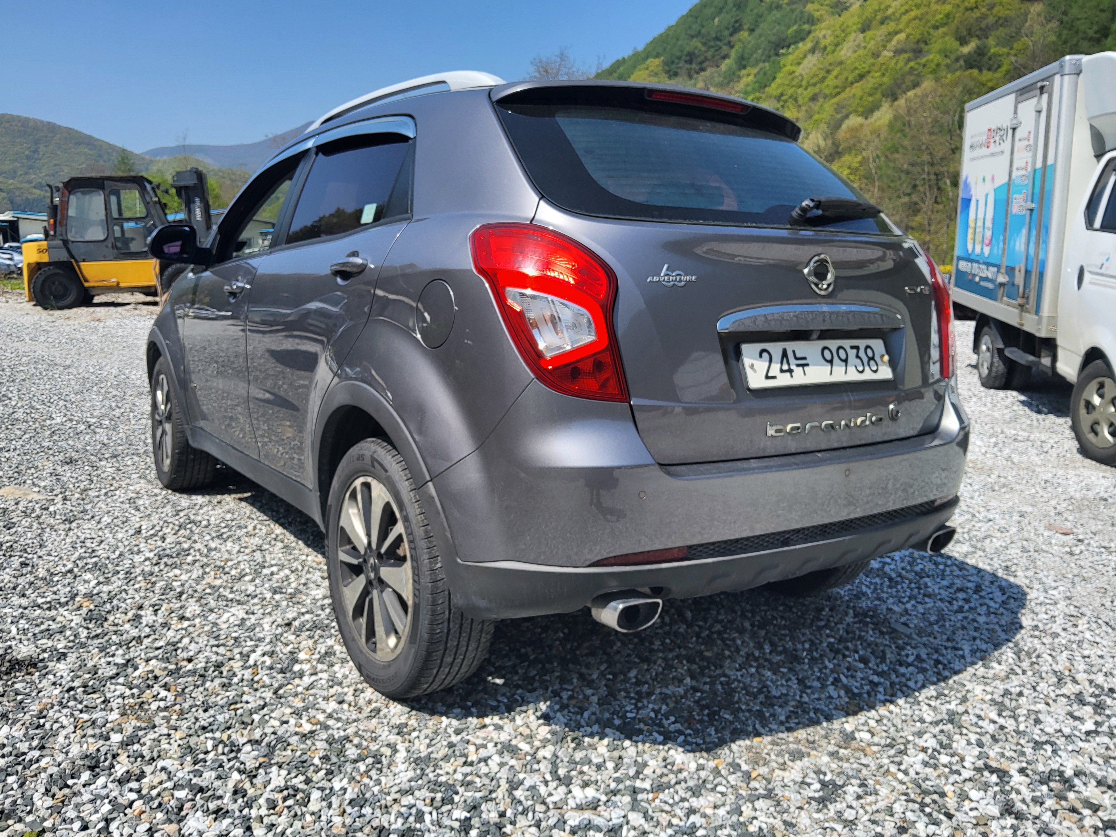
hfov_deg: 65.3
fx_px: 870
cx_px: 548
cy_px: 408
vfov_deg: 51.4
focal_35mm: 27
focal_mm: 3.98
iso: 12
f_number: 1.8
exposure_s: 1/717
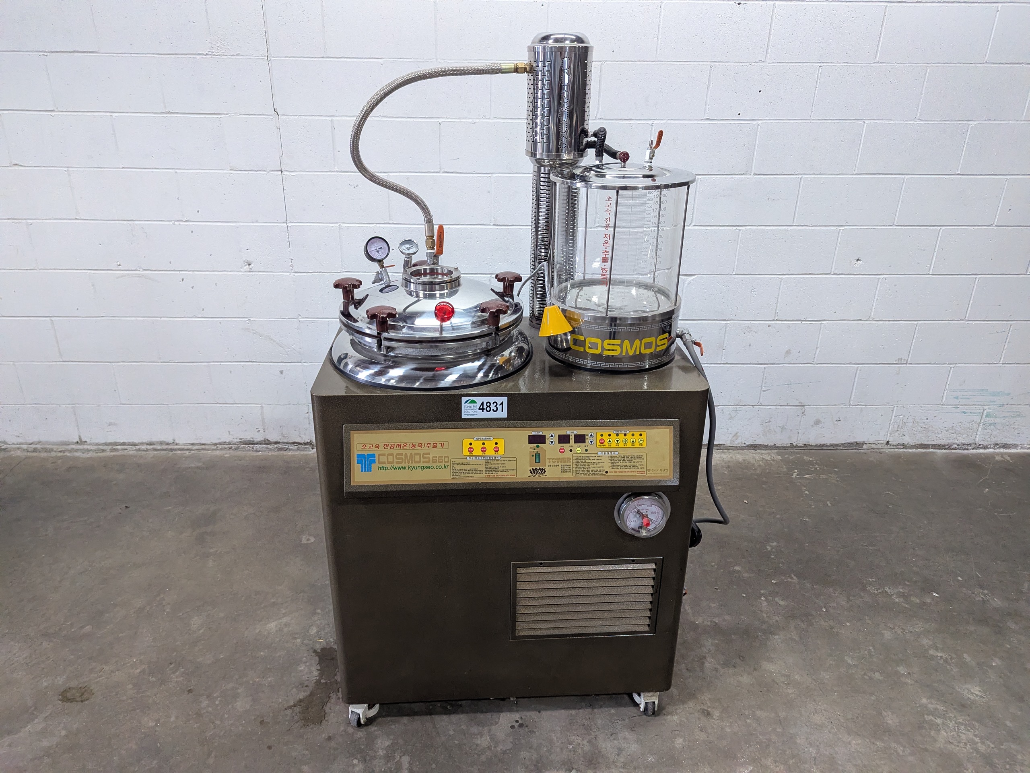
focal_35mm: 24
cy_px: 386
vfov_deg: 56.8
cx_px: 515
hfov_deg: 71.6
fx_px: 714
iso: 885
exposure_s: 1/314
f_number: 1.85
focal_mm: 6.81
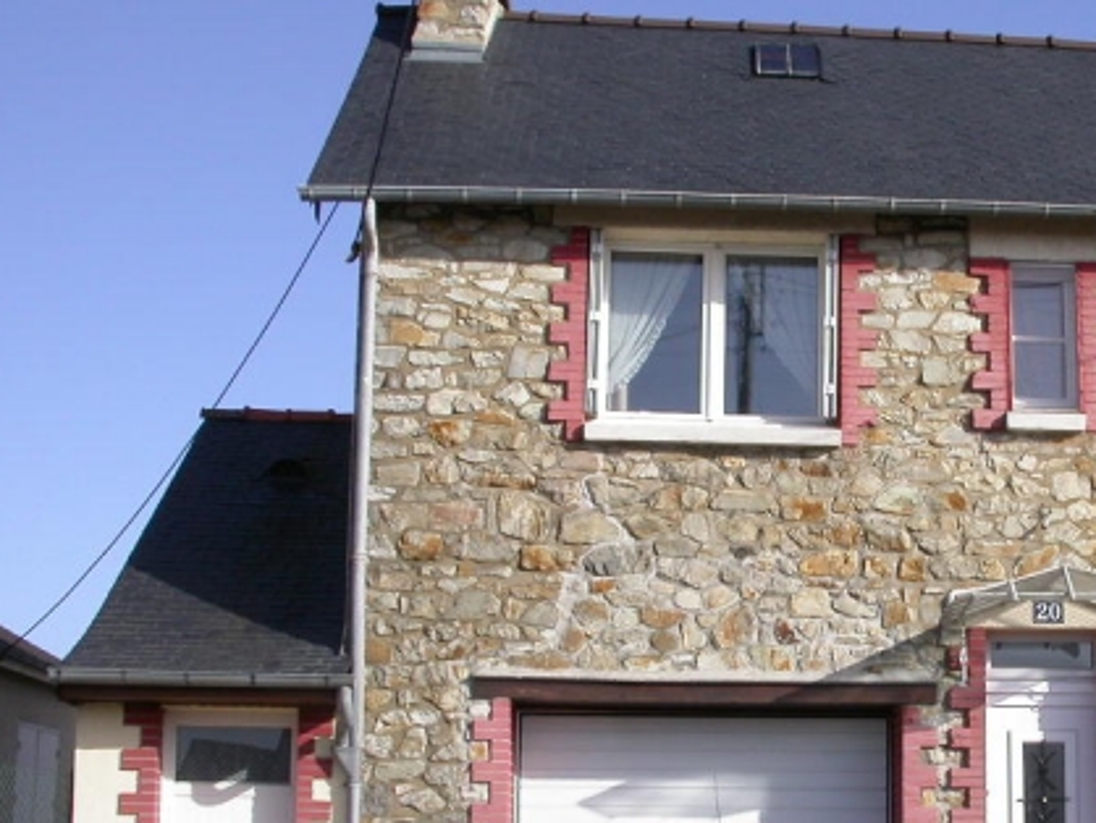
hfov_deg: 30.5
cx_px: 871
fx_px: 1964
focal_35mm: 62
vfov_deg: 23.6
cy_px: 545
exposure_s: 1/306
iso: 100
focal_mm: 7.85
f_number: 7.5
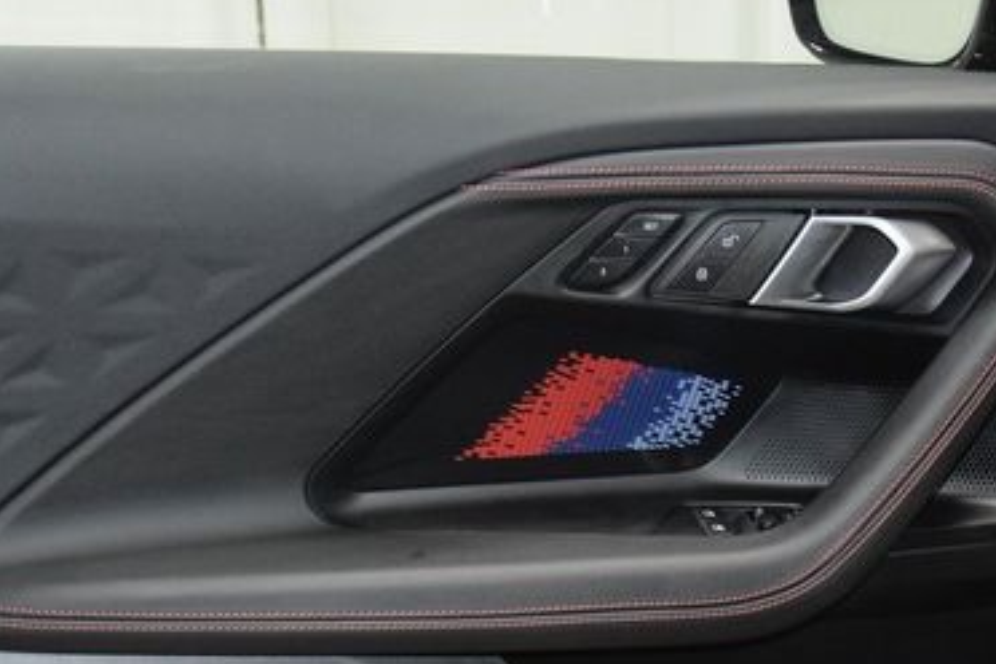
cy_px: 540
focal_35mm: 62
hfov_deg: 32.4
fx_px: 1715
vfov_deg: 21.6
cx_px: 546
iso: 3200
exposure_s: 1/100
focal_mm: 24
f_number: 3.8
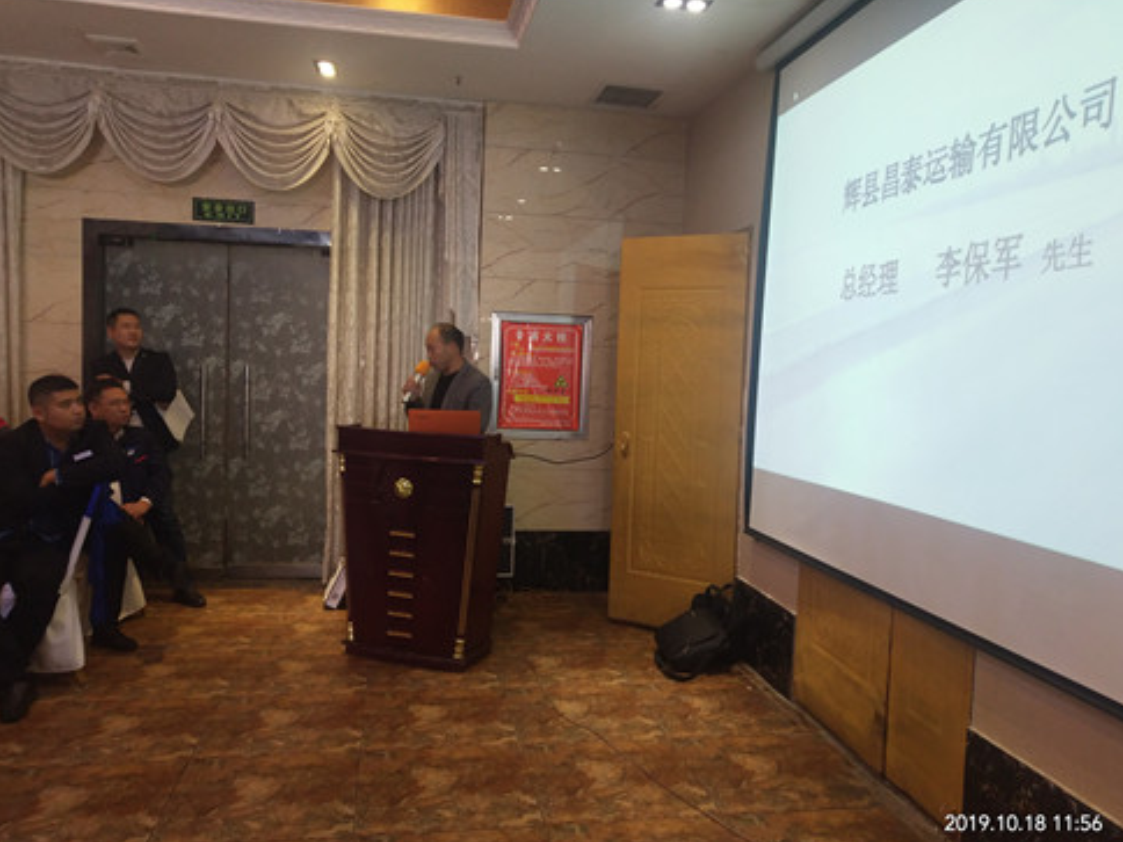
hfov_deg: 58.4
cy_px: 421
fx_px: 1006
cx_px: 557
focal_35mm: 31
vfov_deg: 45.4
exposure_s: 1/50
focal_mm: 3.95
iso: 164
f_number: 1.8
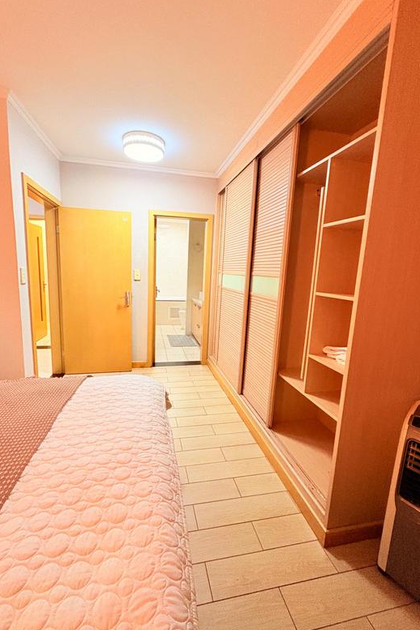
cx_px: 196
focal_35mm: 15
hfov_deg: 77.2
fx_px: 262
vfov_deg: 100.4
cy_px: 308
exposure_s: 1/50
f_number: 2.2
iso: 500
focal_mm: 2.22
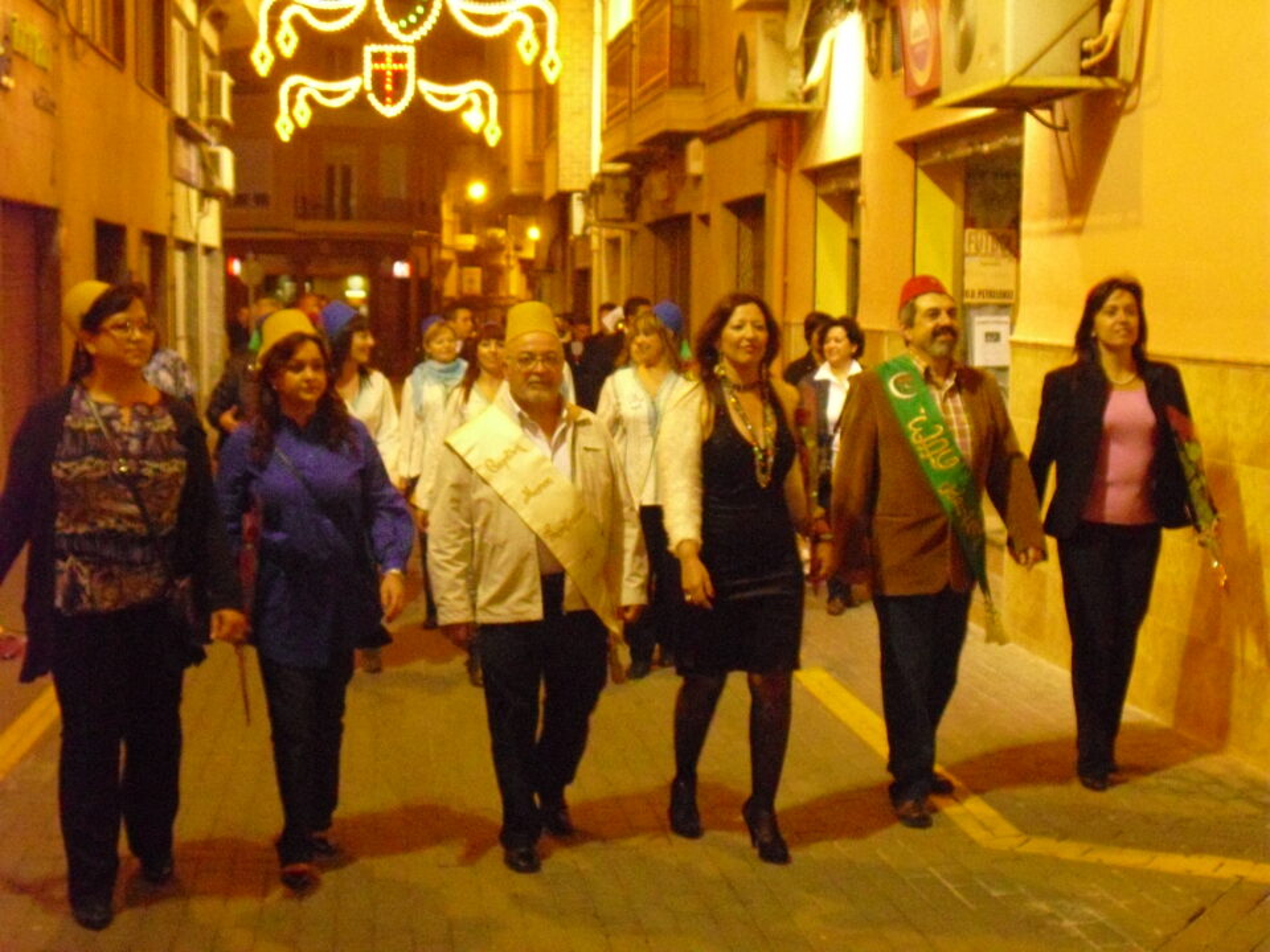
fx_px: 1944
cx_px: 635
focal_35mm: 53
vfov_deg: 27.5
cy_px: 476
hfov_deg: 36.2
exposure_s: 1/60
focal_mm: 9.4
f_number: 3.8
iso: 1600
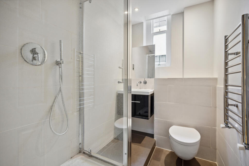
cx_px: 124
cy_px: 83
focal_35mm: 16
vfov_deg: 73.8
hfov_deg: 96.7
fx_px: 111
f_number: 11
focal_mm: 16
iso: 500
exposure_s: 1
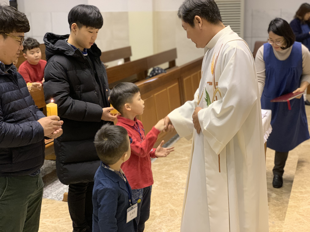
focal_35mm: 52
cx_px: 155
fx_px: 466
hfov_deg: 36.8
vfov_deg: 28.0
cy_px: 116
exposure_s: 1/60
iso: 320
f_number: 2.4
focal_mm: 6
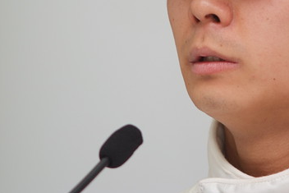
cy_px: 12
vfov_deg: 2.5
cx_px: 222
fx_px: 4433
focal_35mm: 552
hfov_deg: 3.7
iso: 200
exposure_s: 1/125
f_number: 2.8
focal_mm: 180
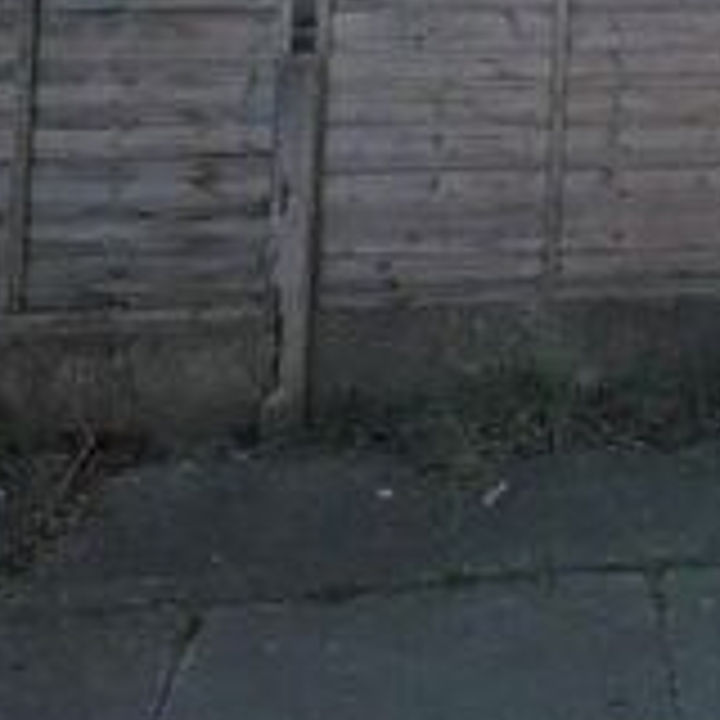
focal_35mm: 50
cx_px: 736
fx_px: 1177
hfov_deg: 31.3
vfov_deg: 27.1
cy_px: -272
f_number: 2.2
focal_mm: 1.95
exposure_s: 1/3788
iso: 32
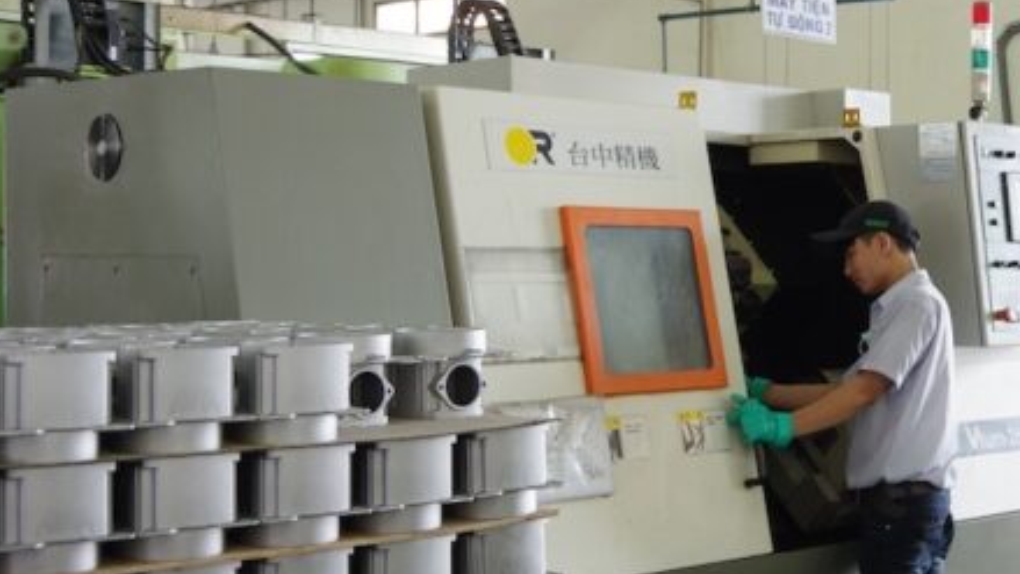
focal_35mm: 66
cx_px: 836
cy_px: 280
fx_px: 1785
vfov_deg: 18.3
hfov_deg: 31.0
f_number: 5
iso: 500
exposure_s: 1/25
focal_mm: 24
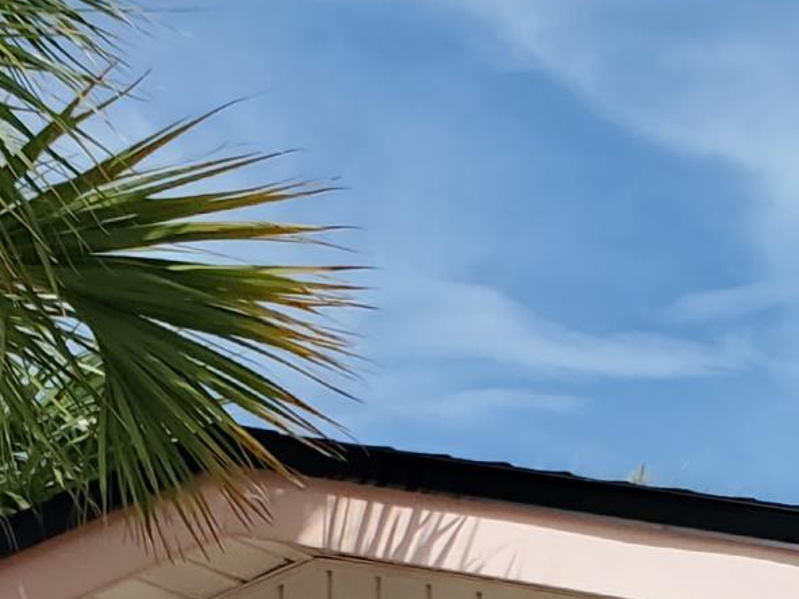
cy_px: 1397
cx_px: 1325
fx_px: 3046
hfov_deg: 13.7
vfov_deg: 10.0
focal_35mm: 132
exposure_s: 1/1754
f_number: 2.4
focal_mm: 4.3
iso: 50
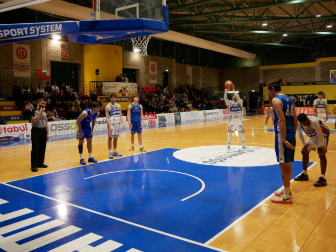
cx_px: 168
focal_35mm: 32
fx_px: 311
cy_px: 119
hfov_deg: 56.8
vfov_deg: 44.1
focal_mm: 15
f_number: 3.7
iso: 640
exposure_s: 1/60
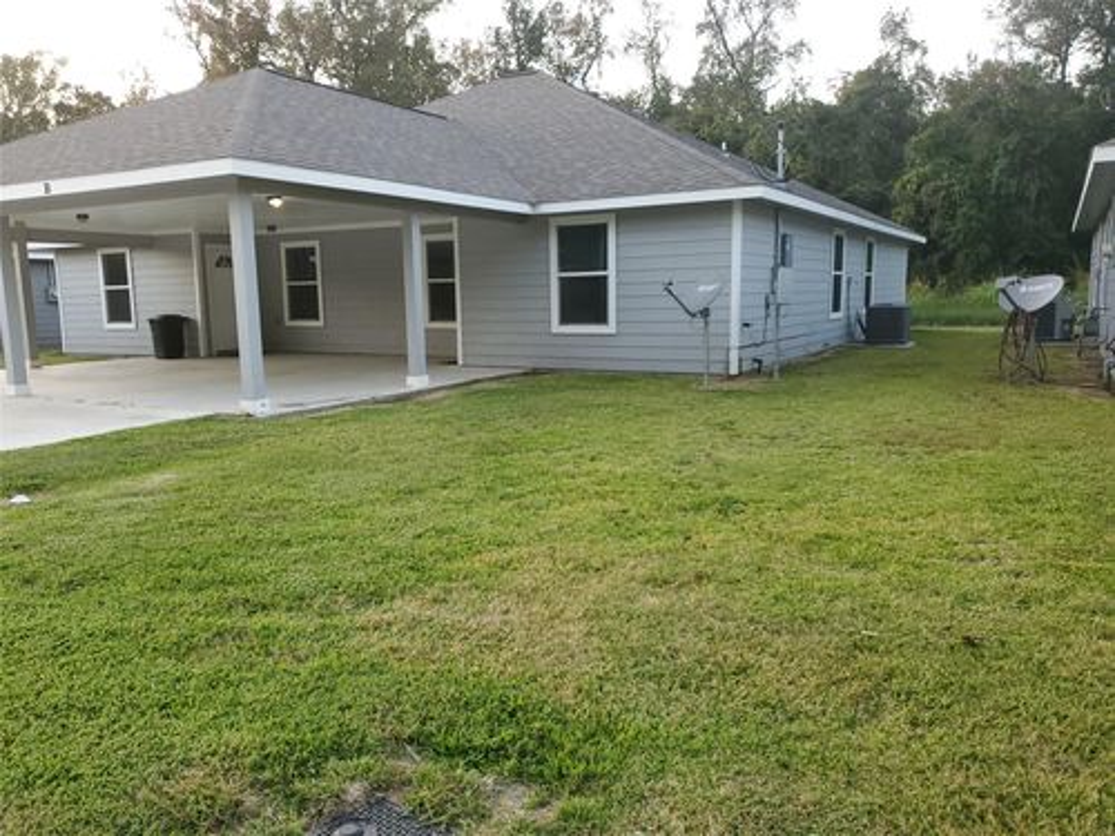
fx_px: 837
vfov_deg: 53.1
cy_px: 418
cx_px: 558
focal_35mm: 26
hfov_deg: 67.3
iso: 80
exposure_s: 1/120
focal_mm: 4.3
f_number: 1.5
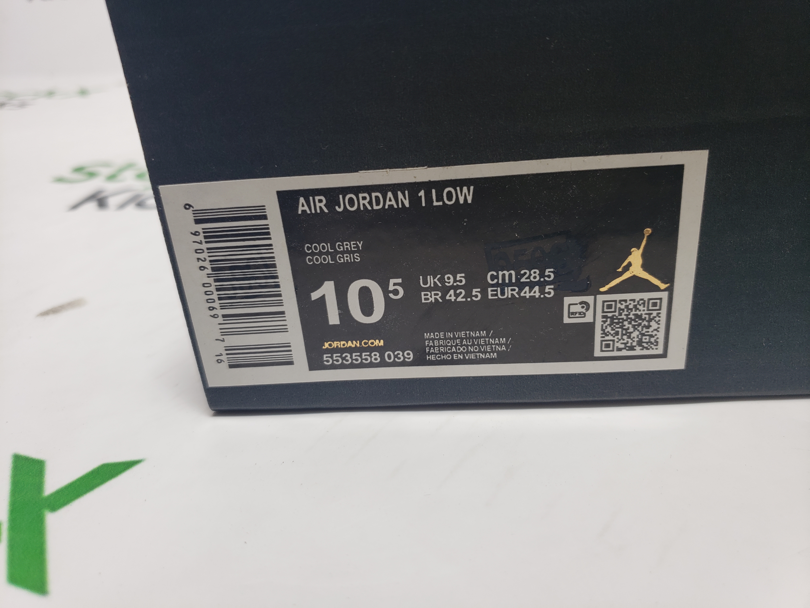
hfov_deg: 67.3
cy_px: 304
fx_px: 608
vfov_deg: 53.1
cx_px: 405
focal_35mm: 26
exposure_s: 1/267
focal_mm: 4.3
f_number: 1.5
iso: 50
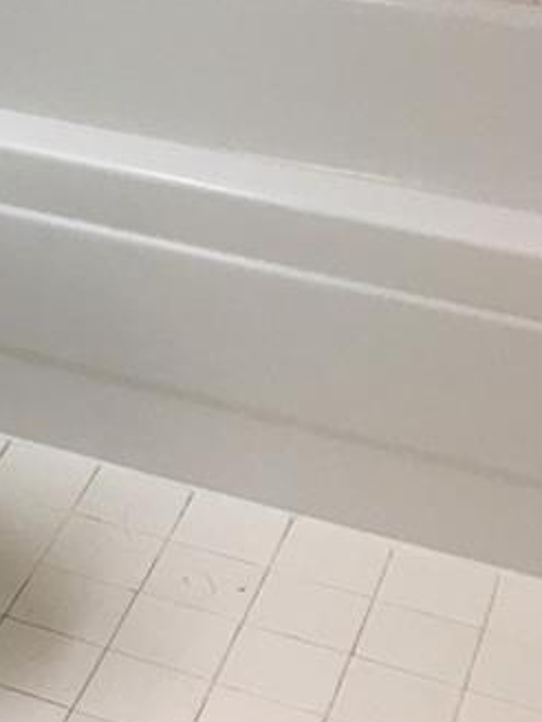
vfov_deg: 17.7
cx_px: -368
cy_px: -128
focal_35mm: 106
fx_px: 2213
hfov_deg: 12.9
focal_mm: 4.15
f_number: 2.2
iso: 25
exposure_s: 1/40
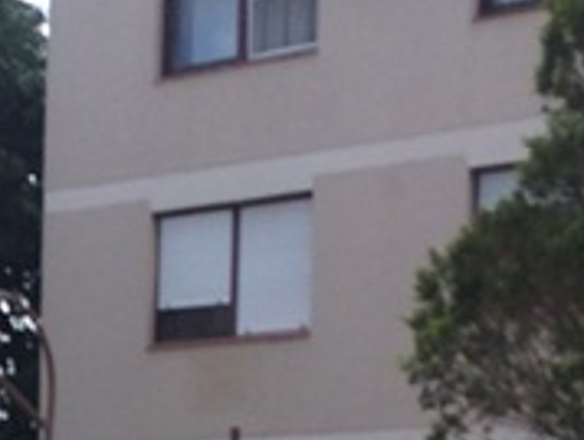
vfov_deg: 11.0
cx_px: -472
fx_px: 2196
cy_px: 663
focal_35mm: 130
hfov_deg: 13.5
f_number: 2.2
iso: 32
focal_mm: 4.15
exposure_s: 1/1282
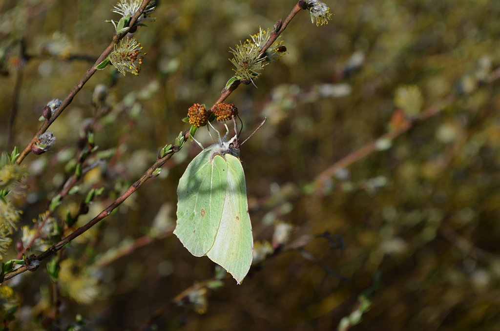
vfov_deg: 16.5
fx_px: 1143
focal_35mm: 82
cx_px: 250
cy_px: 166
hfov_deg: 24.7
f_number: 8
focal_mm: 55
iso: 100
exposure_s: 1/320
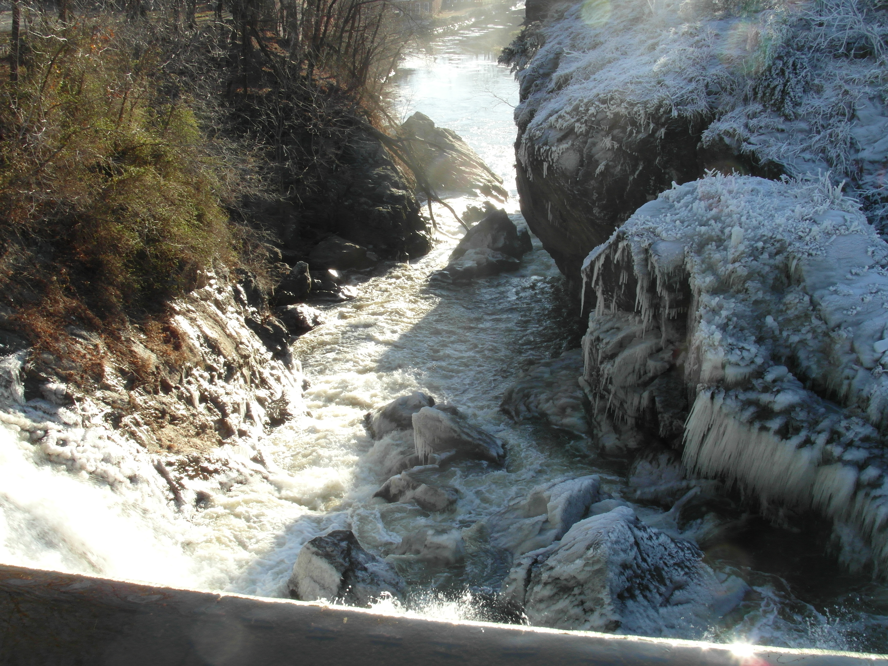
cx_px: 444
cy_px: 333
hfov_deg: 45.8
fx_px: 1052
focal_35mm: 41
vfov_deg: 35.1
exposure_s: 1/60
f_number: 7.3
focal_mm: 6.8
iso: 80
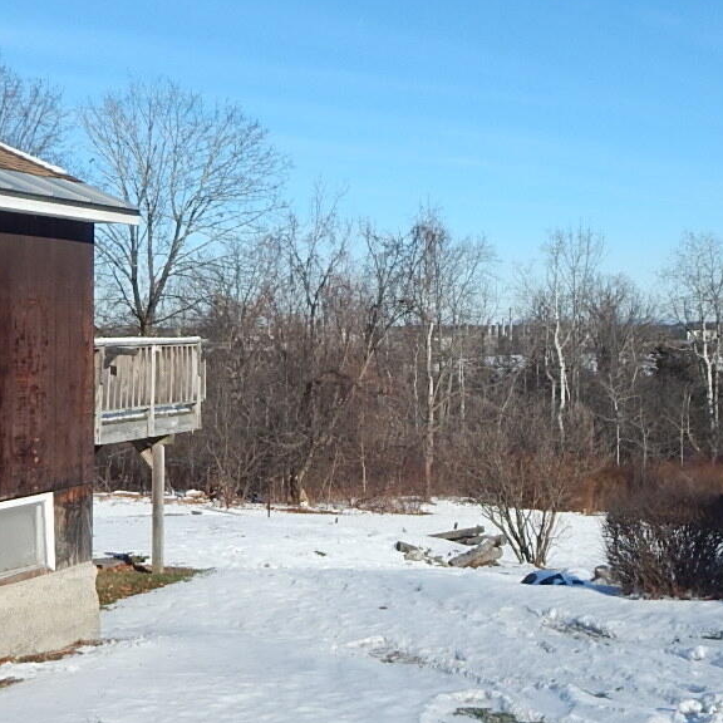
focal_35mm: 54
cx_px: 418
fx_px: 1276
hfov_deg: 31.6
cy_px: 296
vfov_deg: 31.6
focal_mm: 4
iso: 125
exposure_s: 1/640
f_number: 6
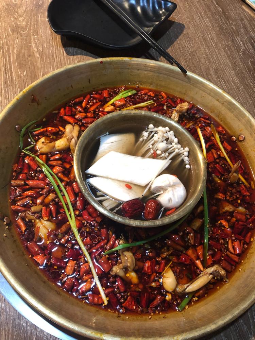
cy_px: 170
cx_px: 128
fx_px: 275
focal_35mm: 28
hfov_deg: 49.7
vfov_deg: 63.4
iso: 100
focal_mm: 4
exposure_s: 1/7
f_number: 1.8
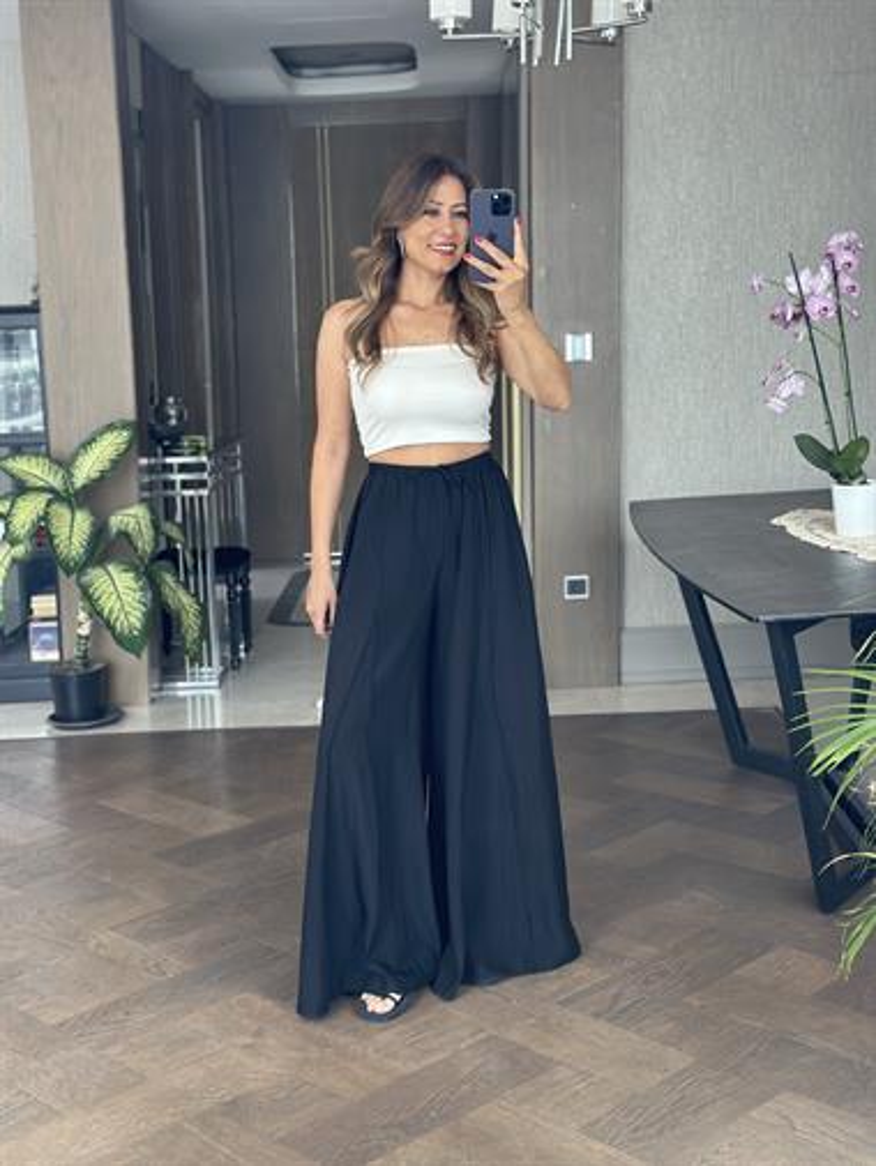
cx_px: 438
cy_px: 583
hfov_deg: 30.3
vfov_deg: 39.6
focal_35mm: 48
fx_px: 1618
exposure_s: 1/121
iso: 125
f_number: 1.78
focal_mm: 6.86
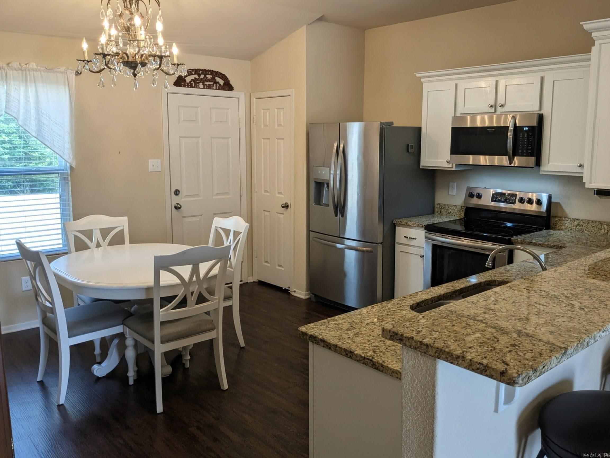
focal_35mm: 27
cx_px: 305
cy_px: 229
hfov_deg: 65.3
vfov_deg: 51.4
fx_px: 476
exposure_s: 1/120
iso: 67
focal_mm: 4.38
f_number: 1.73
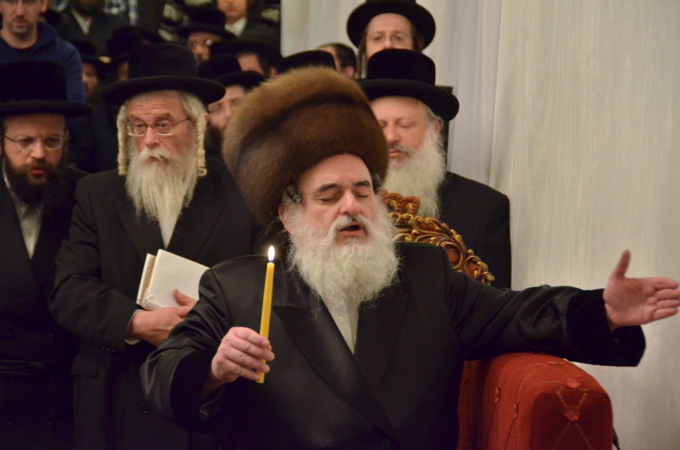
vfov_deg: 8.7
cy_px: 225
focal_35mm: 158
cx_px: 340
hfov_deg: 13.1
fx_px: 2969
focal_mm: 105
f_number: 5.3
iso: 2000
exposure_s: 1/80
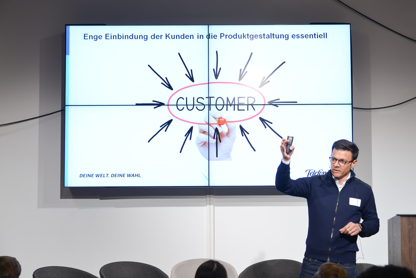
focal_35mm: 58
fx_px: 671
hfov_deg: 34.5
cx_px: 208
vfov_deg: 23.4
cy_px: 139
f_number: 5.6
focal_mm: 58
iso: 280
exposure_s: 1/60
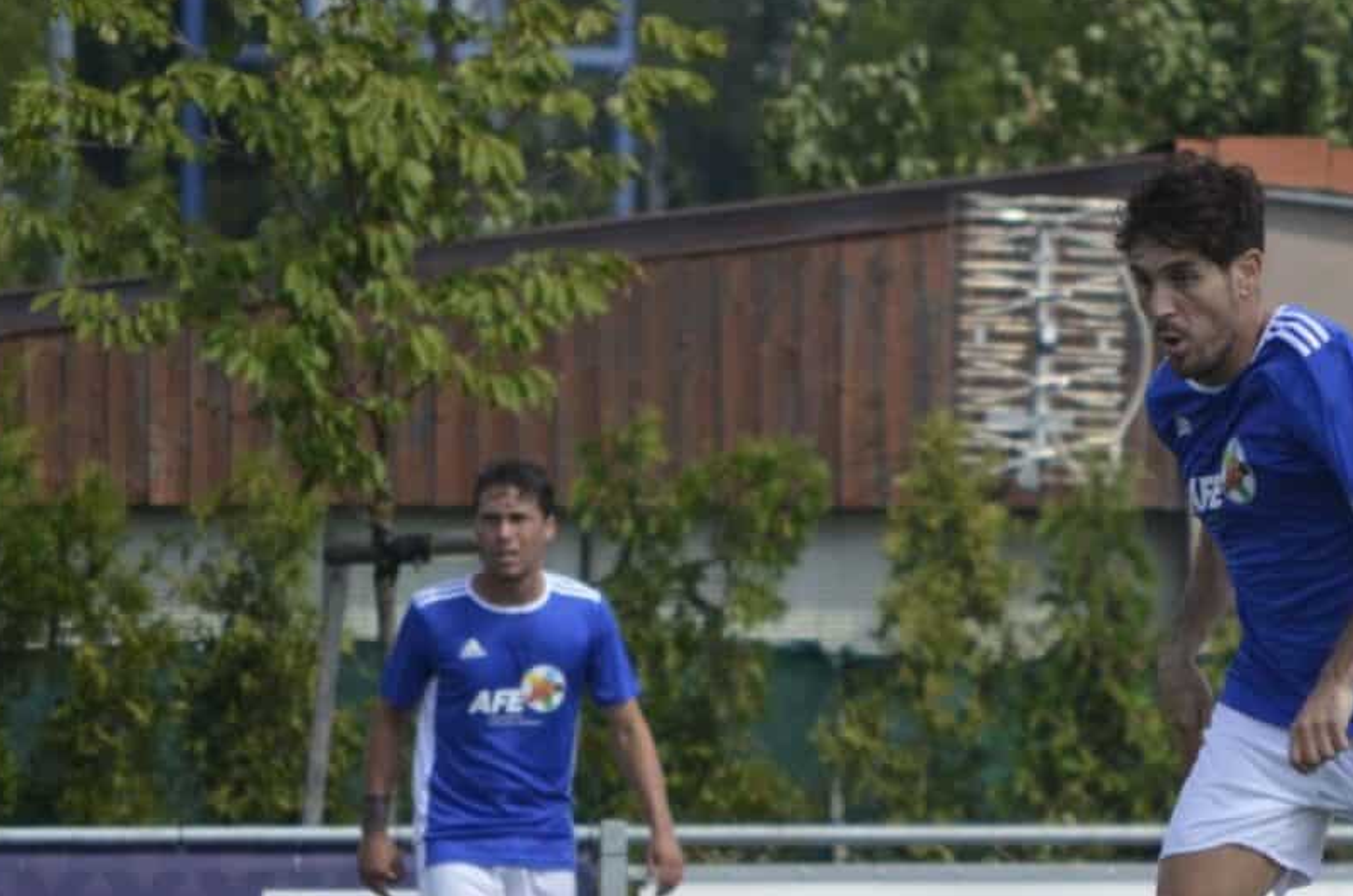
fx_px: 28919
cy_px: 597
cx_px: 1307
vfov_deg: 1.8
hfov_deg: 2.7
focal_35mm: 771
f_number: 5.6
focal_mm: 200
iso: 400
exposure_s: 1/1600
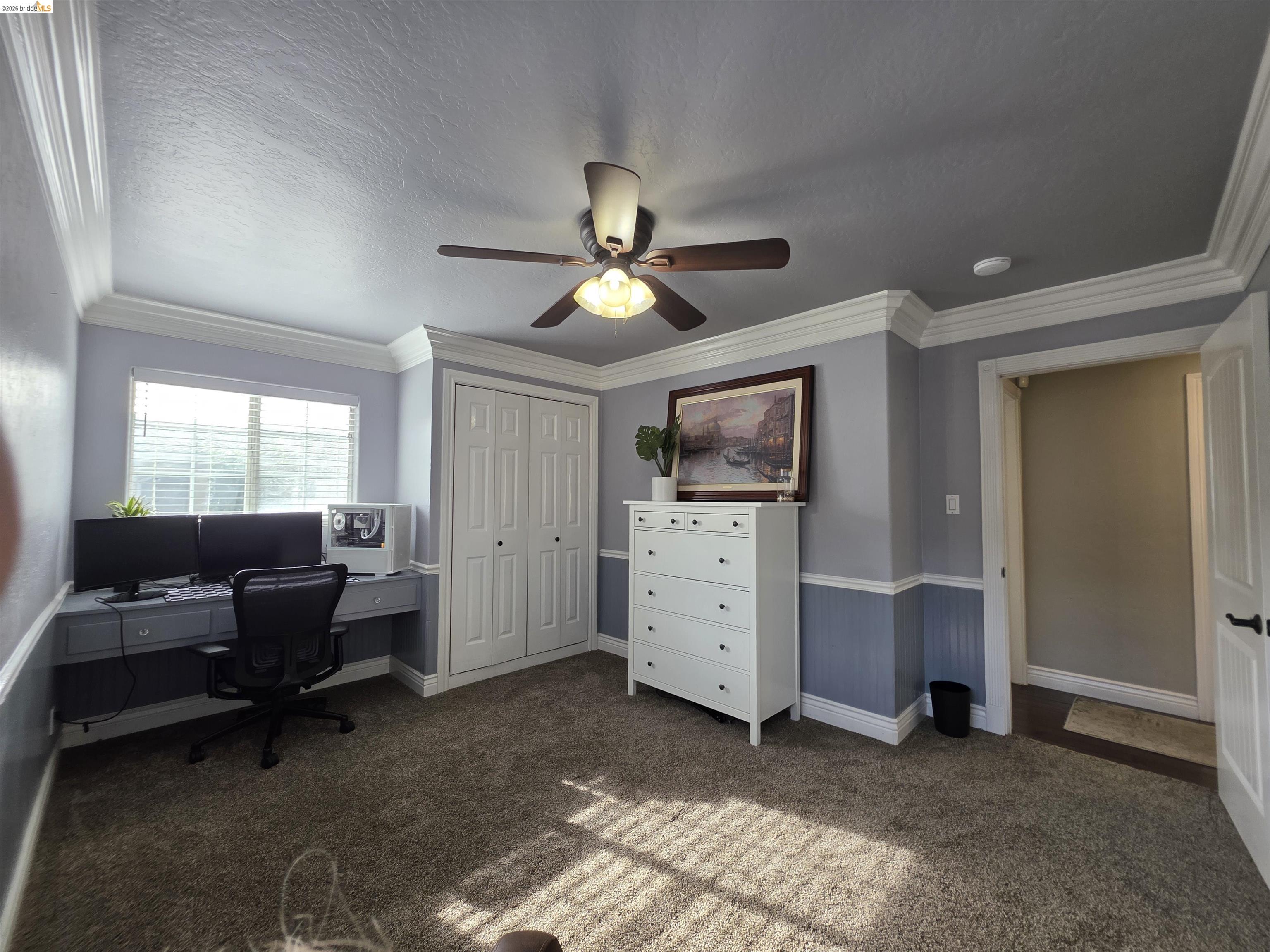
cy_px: 476
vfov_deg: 89.9
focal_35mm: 13
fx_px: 477
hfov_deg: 106.2
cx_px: 635
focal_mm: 2.2
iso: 100
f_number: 1.9
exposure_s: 1/120
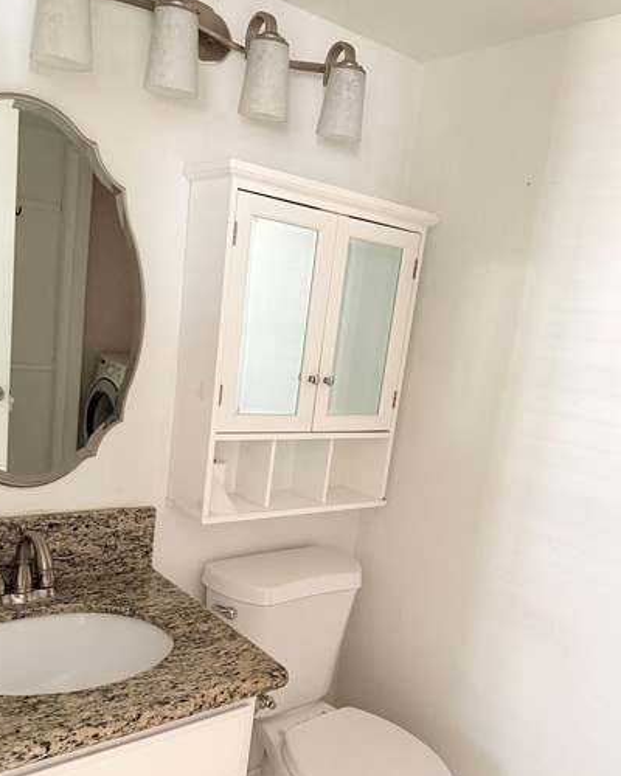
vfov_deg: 58.2
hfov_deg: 48.5
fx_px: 689
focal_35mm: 30
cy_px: 472
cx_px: 300
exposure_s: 1/48
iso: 800
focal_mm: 6.76
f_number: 1.78
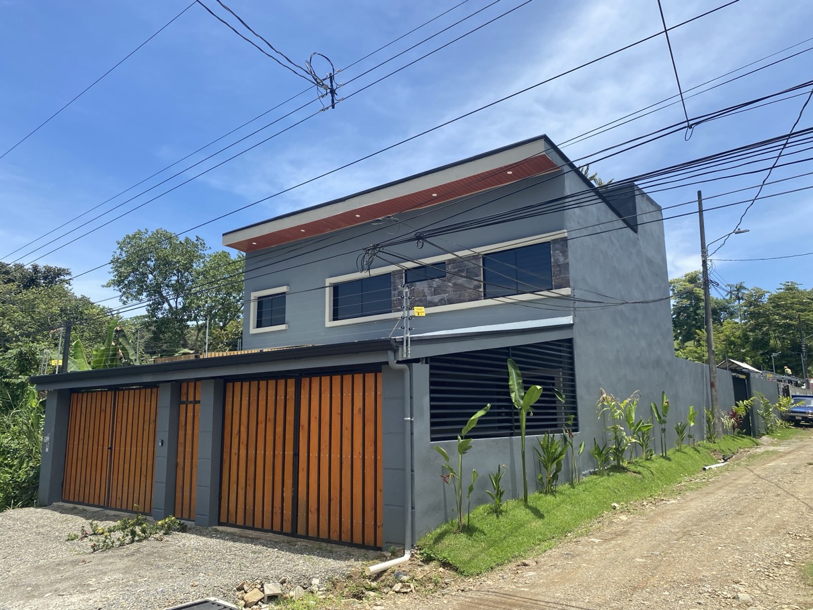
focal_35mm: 26
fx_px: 611
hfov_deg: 67.3
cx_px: 406
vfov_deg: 53.1
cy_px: 305
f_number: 1.8
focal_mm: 4.25
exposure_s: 1/2513
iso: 32
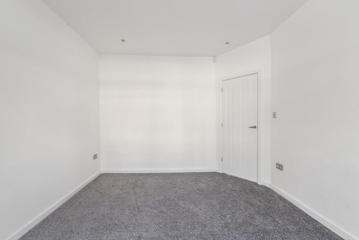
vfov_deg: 73.8
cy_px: 120
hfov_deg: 96.7
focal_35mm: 16
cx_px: 180
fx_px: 160
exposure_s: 1/40
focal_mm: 16
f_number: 11
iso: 640
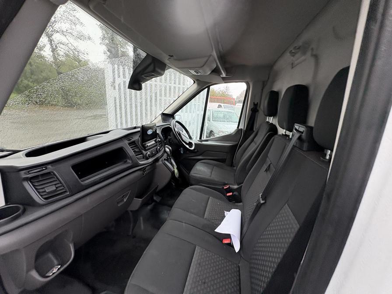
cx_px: 196
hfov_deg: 102.1
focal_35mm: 14
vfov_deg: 85.7
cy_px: 147
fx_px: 159
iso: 64
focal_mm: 2.22
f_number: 2.2
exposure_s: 1/102
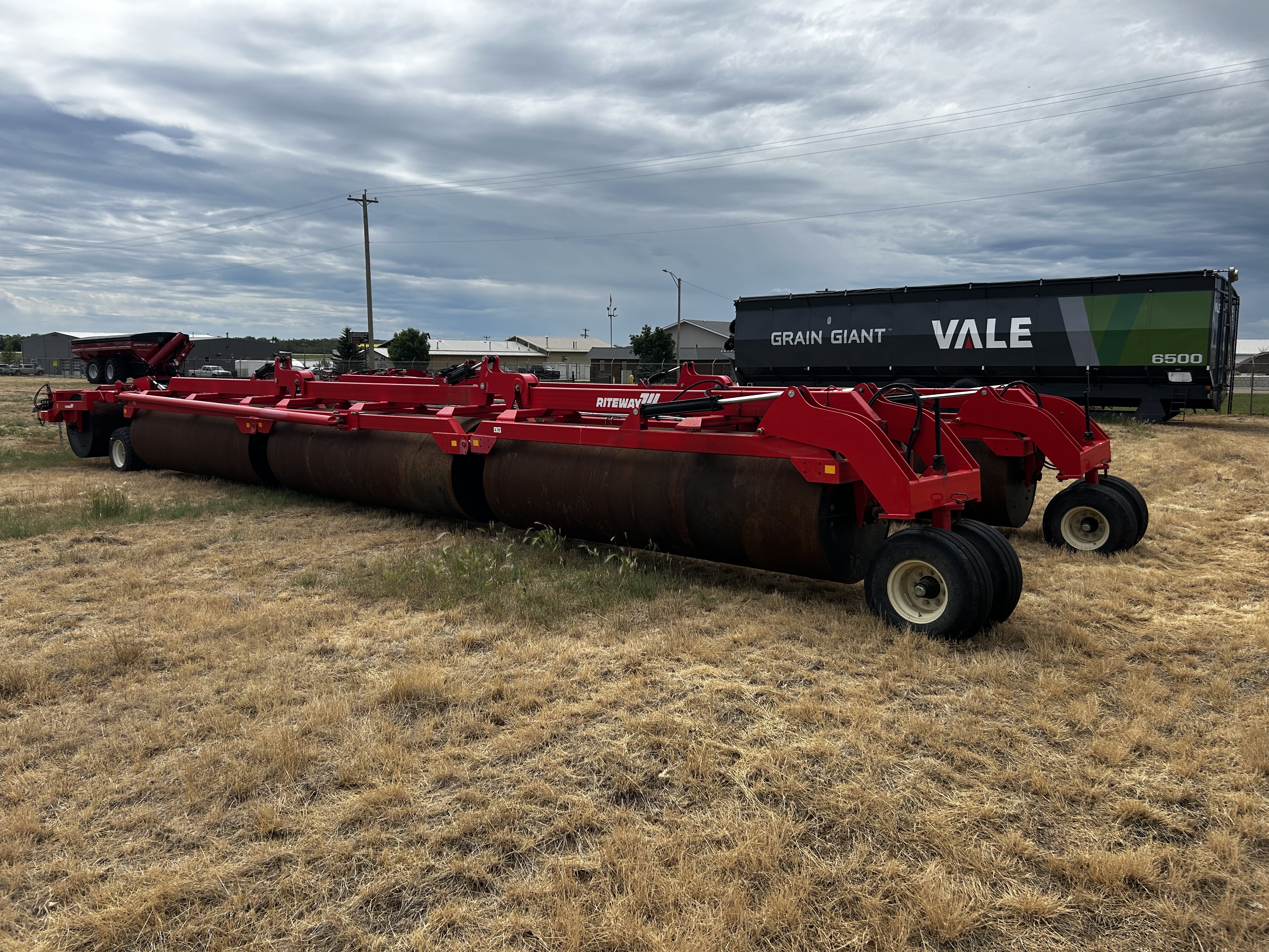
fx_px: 953
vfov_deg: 53.1
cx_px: 634
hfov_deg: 67.3
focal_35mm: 26
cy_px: 476
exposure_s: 1/5319
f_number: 1.5
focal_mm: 5.7
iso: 50
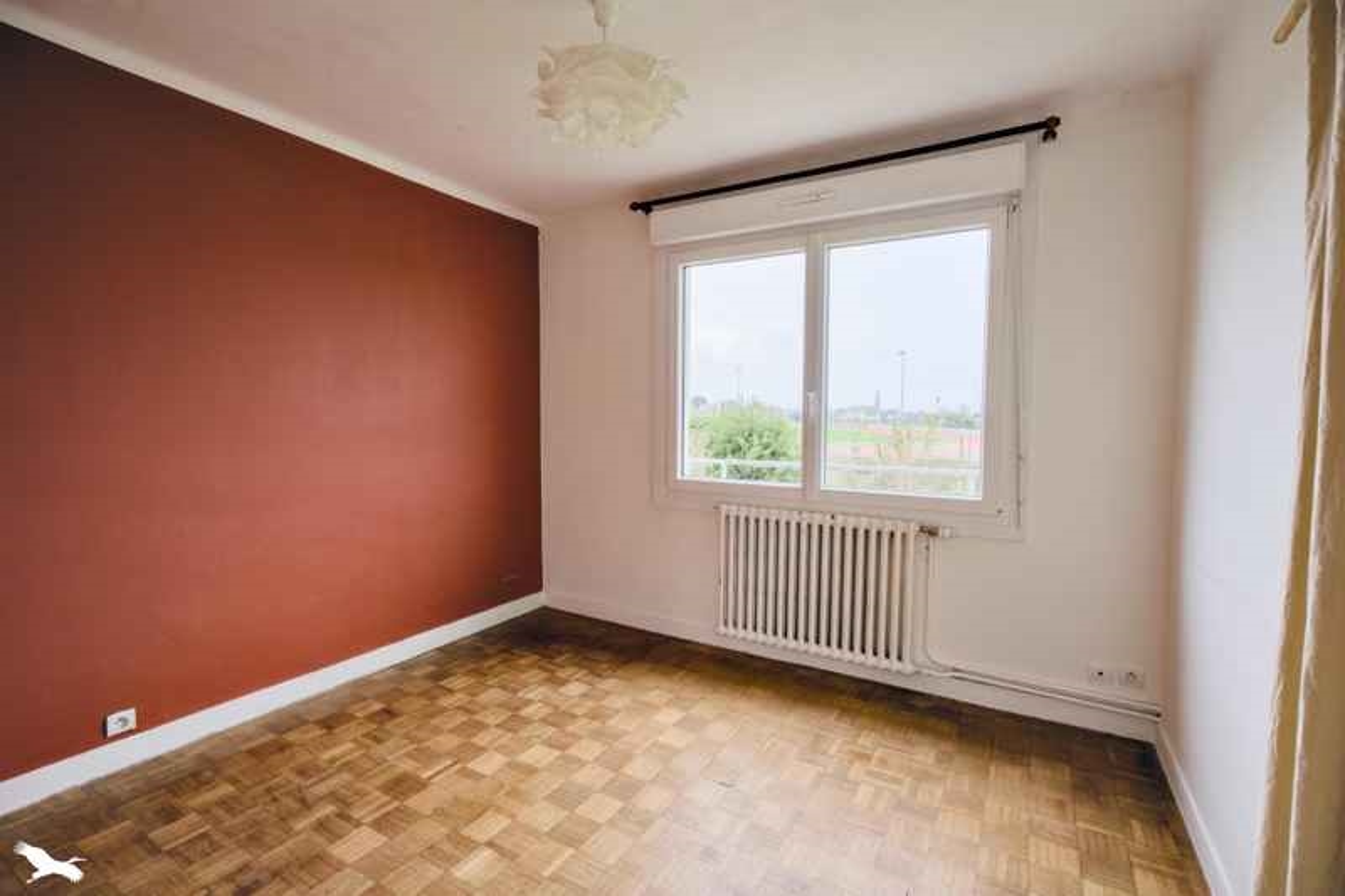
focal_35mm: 16
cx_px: 672
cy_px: 448
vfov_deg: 73.7
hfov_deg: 96.7
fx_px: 598
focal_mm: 16
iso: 800
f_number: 8
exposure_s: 1/125
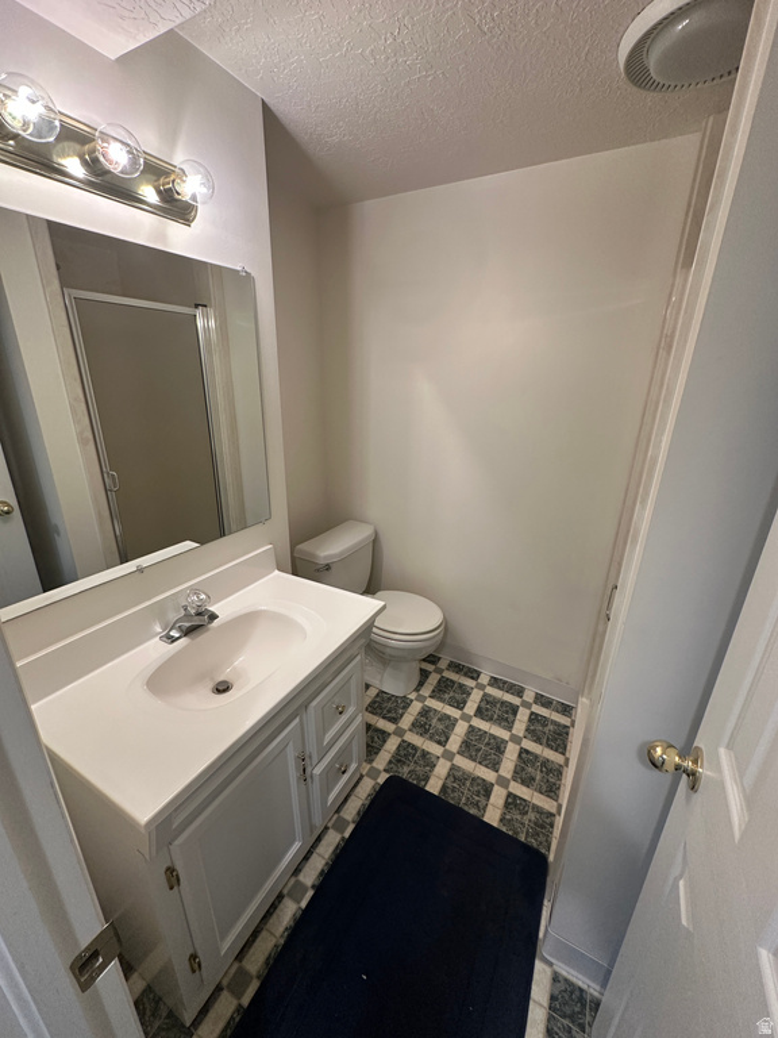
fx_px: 420
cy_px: 519
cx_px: 389
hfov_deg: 85.7
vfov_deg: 102.1
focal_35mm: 14
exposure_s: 1/120
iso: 250
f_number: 2.2
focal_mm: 2.22
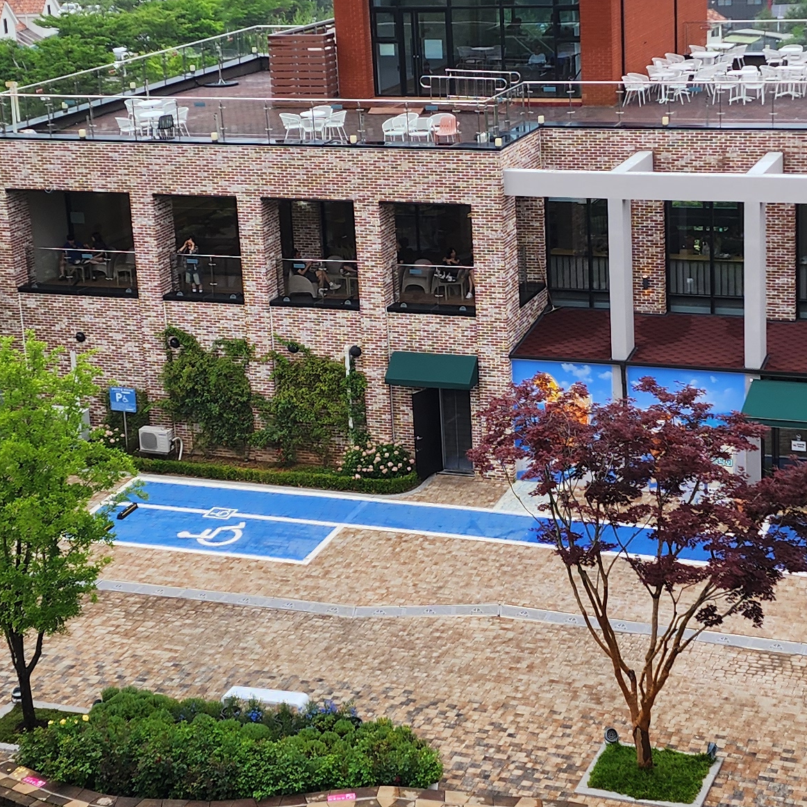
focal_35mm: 70
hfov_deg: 24.6
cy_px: 278
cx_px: 441
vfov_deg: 24.6
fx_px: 1846
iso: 12
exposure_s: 1/242
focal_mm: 6.4
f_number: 1.8
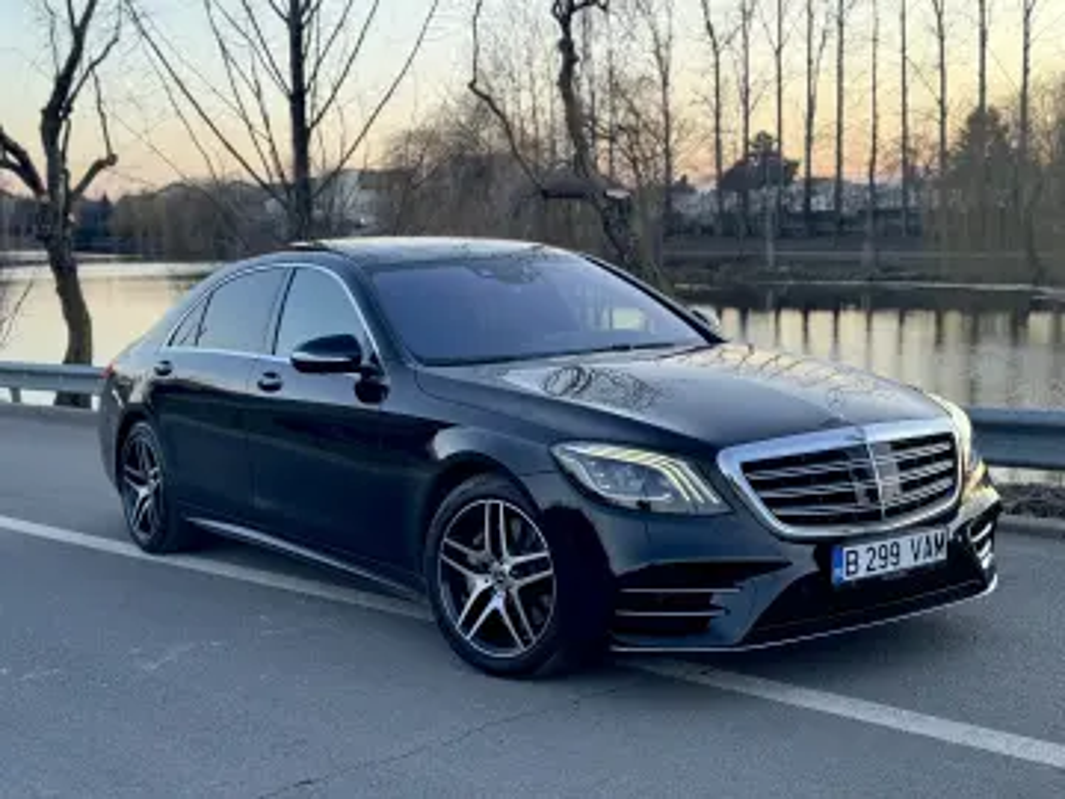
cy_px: 400
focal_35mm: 48
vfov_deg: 30.3
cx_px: 532
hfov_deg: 39.7
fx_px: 1477
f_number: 1.78
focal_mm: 6.76
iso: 80
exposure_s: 1/143
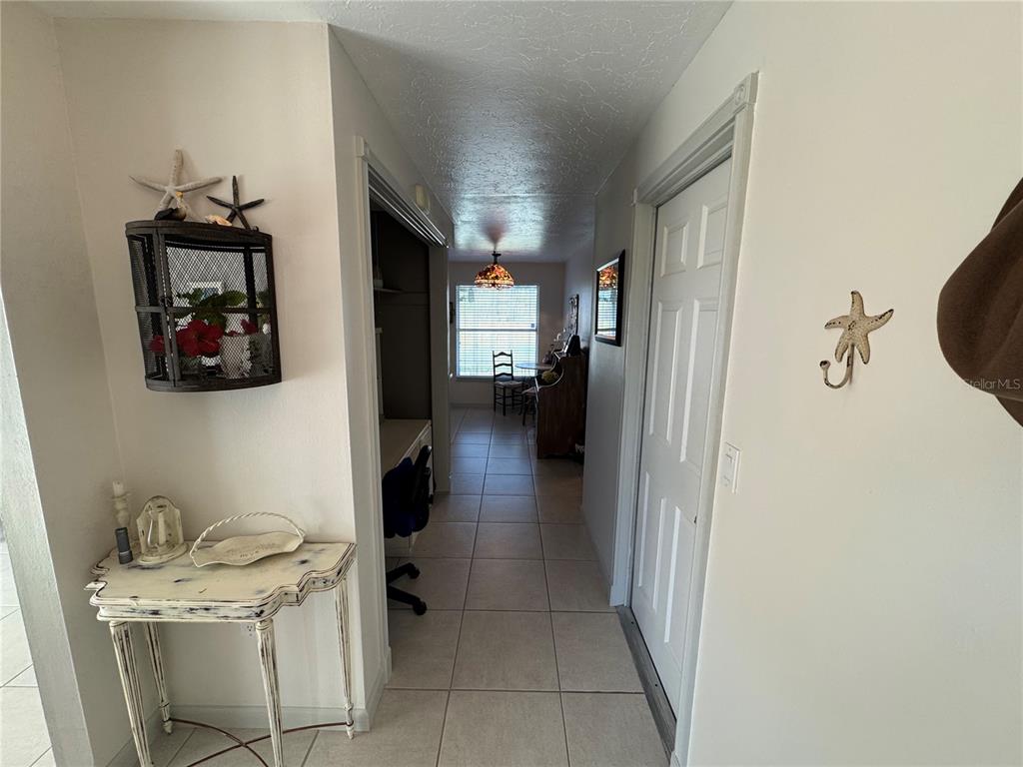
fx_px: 414
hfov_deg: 102.1
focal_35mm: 14
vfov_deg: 85.7
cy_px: 384
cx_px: 512
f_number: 2.2
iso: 160
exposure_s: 1/120
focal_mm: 2.22
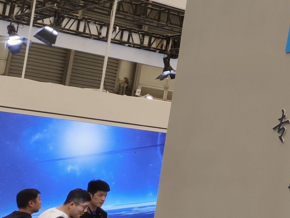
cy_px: 38
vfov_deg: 16.8
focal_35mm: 87
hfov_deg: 18.9
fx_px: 729
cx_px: 471
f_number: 1.75
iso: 119
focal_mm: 4.75
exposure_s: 1/100
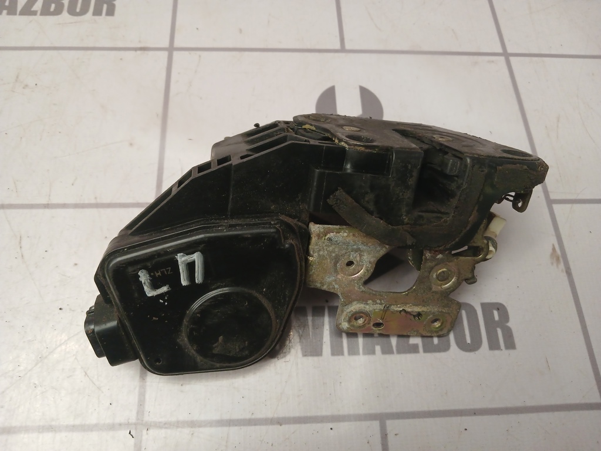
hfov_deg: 65.3
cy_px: 226
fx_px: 469
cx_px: 300
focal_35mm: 27
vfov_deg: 51.4
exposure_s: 1/50
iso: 200
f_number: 1.8
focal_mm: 4
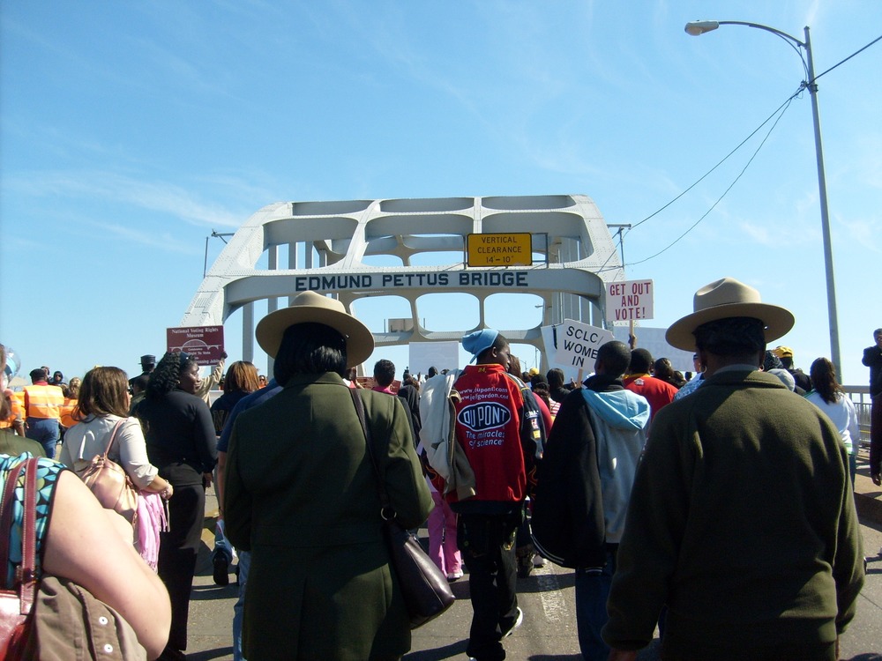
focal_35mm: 35
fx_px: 892
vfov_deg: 40.7
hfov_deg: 52.6
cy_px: 330
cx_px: 441
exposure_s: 1/250
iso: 80
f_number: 7.1
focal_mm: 5.8
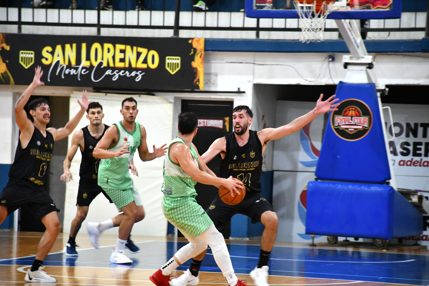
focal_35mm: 195
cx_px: 214
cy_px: 143
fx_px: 2324
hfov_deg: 10.5
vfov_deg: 7.0
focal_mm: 130
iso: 1800
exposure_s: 1/125
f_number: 5.6
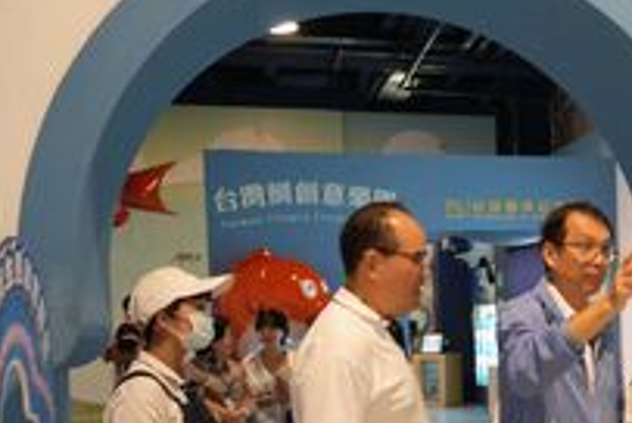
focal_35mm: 63
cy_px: 378
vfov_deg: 21.2
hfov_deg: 29.9
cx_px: 620
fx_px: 1108
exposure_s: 1/50
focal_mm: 32
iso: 1600
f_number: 4
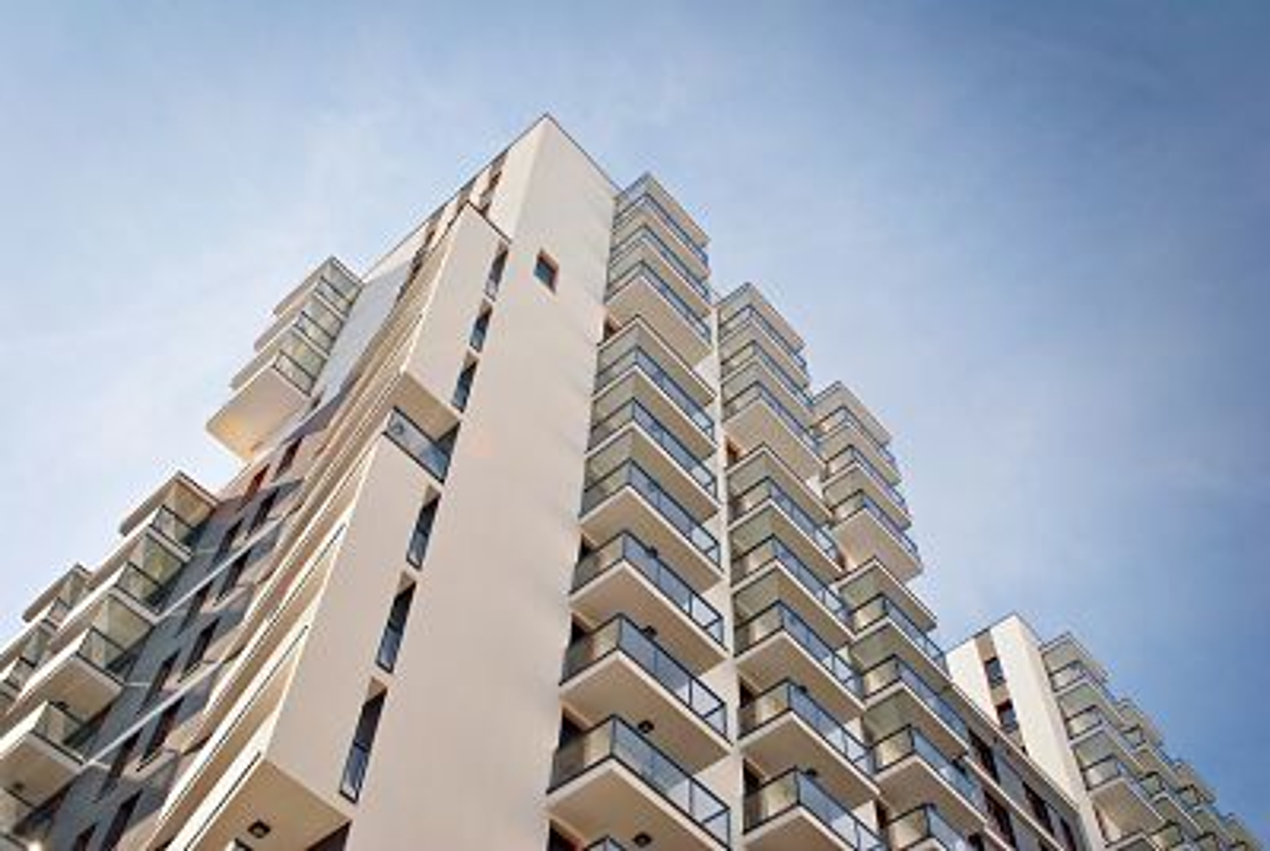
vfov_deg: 37.0
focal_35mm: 36
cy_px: 426
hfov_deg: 53.1
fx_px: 1272
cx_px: 635
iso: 100
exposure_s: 1/50
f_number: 22
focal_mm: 24
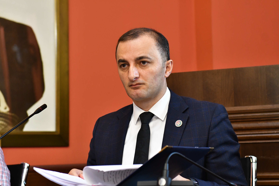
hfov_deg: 20.6
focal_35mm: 99
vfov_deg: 13.8
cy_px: 93
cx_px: 140
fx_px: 767
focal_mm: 66
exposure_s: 1/125
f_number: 3.5
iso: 2500
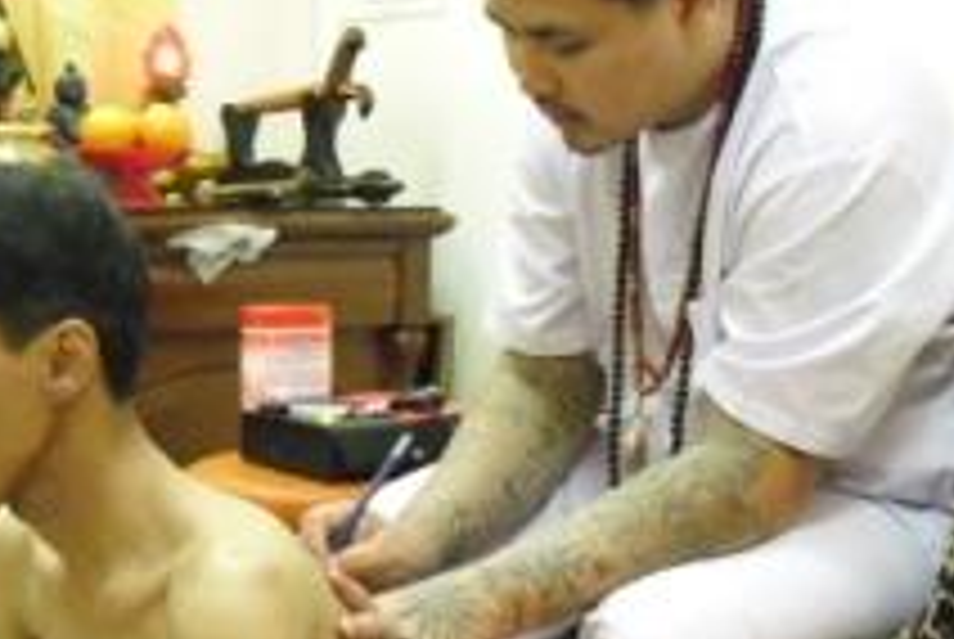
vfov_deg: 17.0
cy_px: 608
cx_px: 166
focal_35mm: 79
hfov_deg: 25.1
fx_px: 2096
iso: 800
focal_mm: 6.3
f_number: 3.1
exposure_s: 1/25
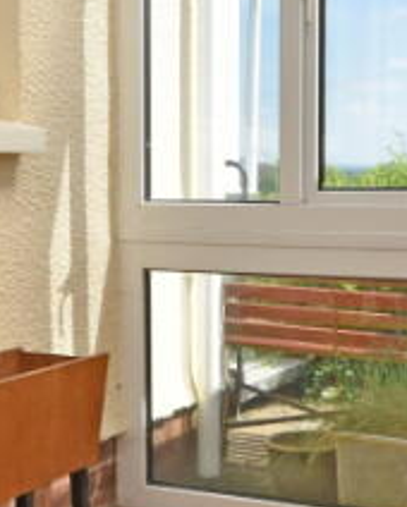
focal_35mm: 68
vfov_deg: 27.9
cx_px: 223
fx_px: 1022
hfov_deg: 22.5
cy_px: 224
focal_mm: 10
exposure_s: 1/200
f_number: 7.1
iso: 100
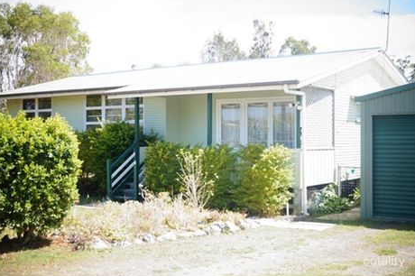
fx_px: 530
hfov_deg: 42.8
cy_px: 138
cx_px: 208
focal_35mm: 46
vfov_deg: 29.2
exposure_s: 1/160
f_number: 5.6
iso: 100
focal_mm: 30
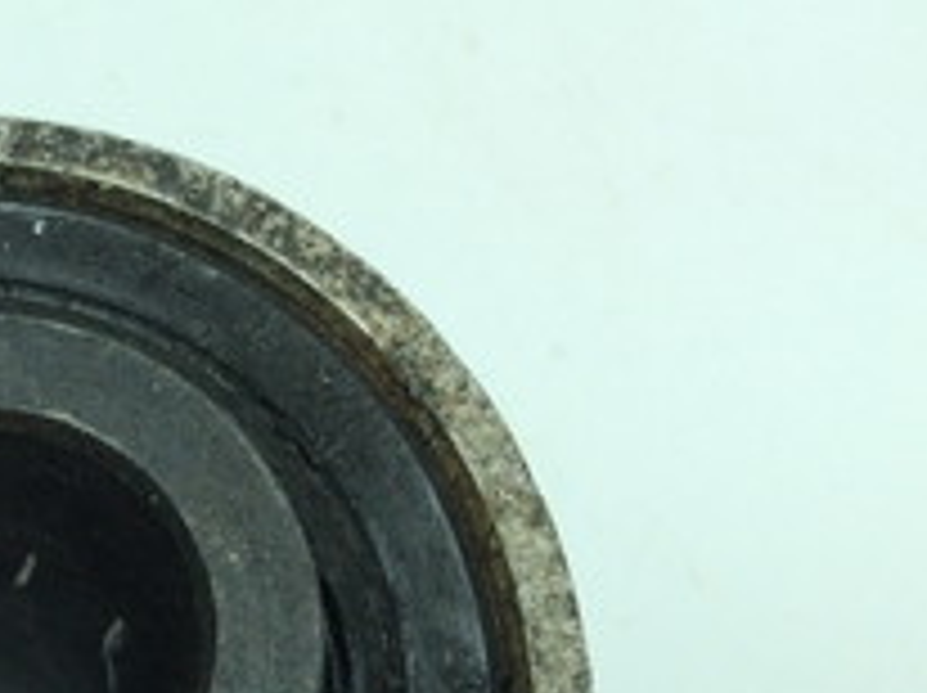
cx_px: -279
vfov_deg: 15.2
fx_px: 2488
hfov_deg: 19.5
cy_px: 855
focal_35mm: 93
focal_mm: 3.3
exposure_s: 1/323
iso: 32
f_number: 2.4
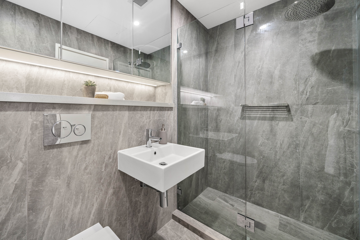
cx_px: 150
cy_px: 107
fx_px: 140
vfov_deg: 81.0
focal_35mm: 14
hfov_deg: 103.3
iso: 500
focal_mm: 12
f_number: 9
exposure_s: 1/5
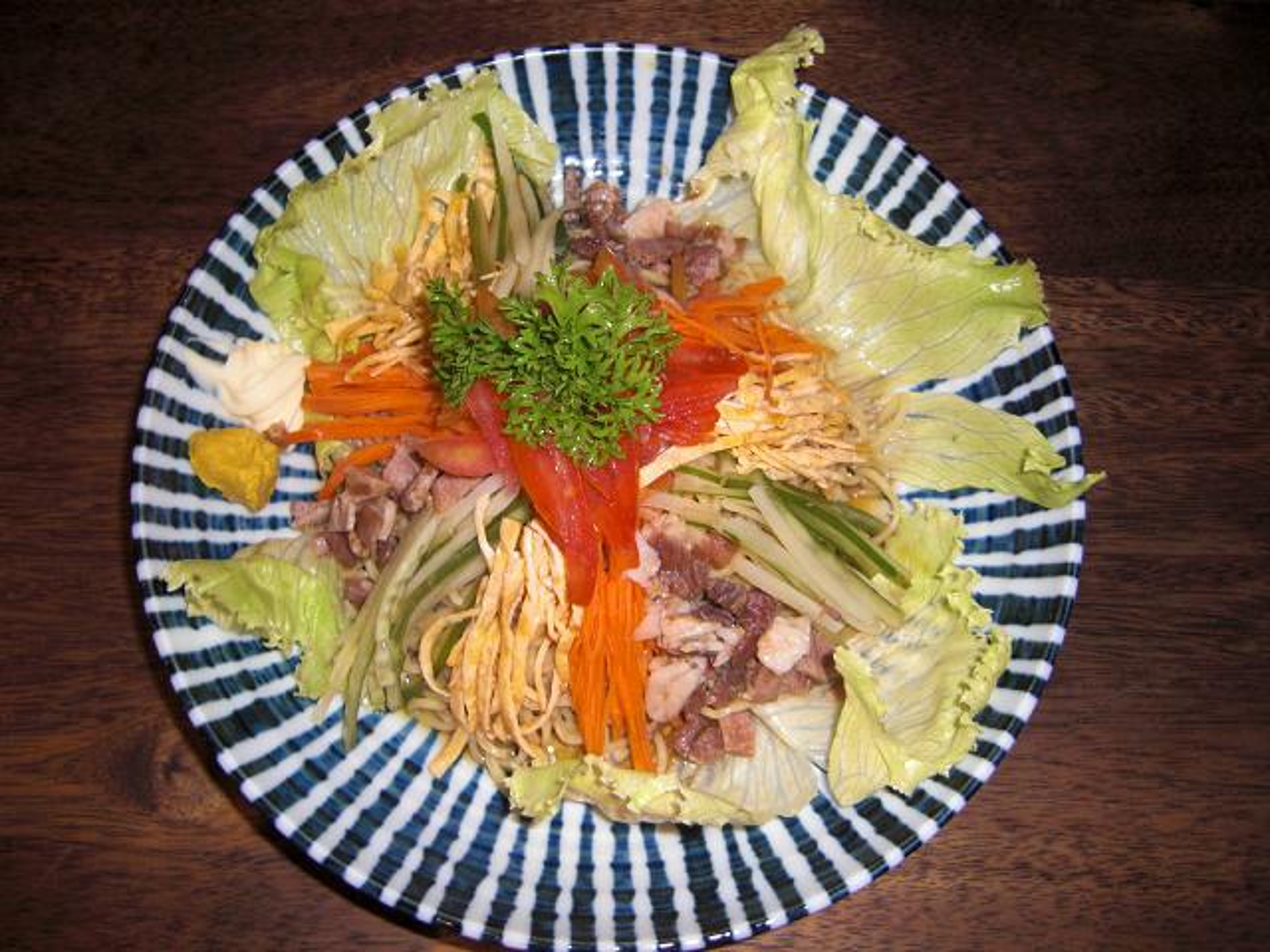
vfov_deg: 49.7
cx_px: 635
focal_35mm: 28
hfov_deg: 63.4
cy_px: 476
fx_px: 1027
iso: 100
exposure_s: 1/60
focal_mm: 4.9
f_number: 2.6
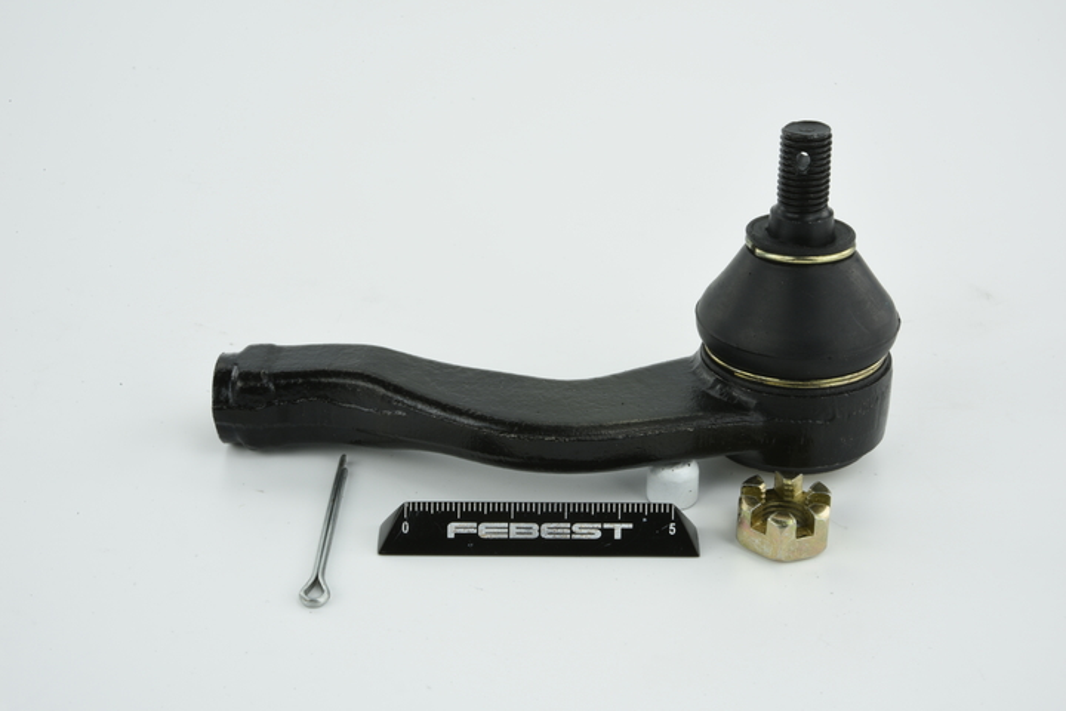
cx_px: 533
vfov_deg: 22.6
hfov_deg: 33.4
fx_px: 1777
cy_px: 356
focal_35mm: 60
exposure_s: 1/2
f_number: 32
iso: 64
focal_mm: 60
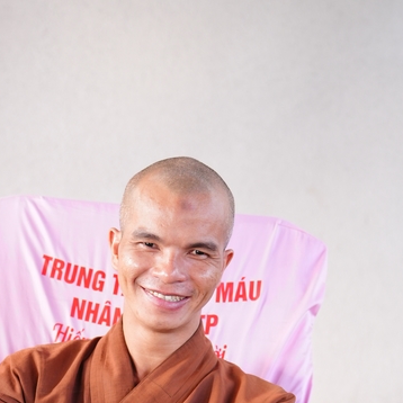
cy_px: 441
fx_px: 1646
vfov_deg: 13.7
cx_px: 99
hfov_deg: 13.9
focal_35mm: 125
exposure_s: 1/160
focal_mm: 54
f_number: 2.8
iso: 640
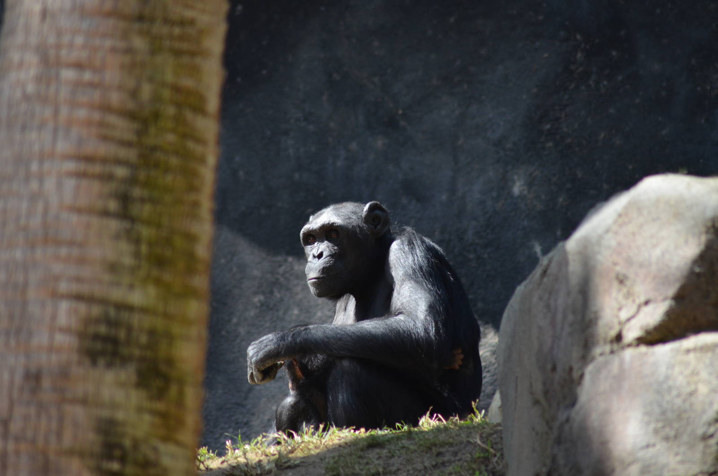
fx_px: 8957
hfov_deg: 4.6
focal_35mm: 450
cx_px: 359
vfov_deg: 3.0
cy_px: 238
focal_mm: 300
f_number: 5.6
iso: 800
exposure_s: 1/800
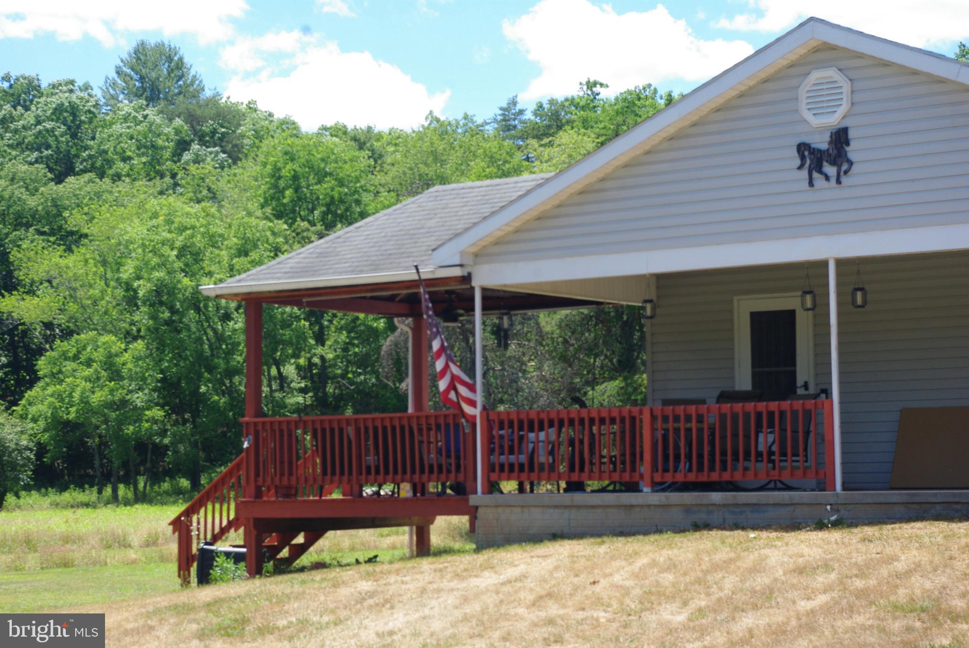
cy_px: 324
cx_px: 484
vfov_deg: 16.7
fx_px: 2209
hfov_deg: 24.7
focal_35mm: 82
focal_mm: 55
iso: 200
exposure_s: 1/125
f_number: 8
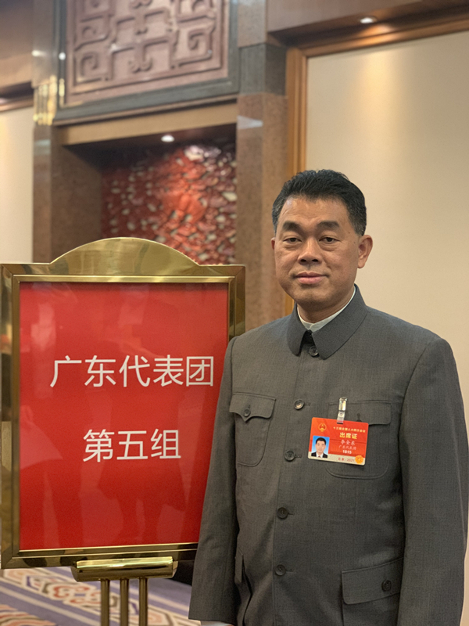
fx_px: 939
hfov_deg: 28.0
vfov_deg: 36.8
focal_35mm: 52
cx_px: 234
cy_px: 313
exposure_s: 1/33
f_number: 2.4
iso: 320
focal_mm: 6
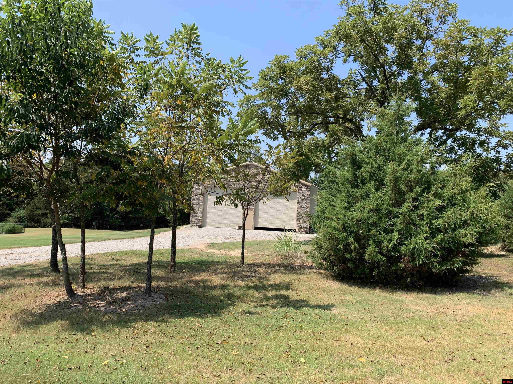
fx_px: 385
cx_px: 256
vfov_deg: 53.1
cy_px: 192
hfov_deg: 67.3
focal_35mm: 26
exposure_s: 1/1387
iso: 25
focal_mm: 4.25
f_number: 1.8
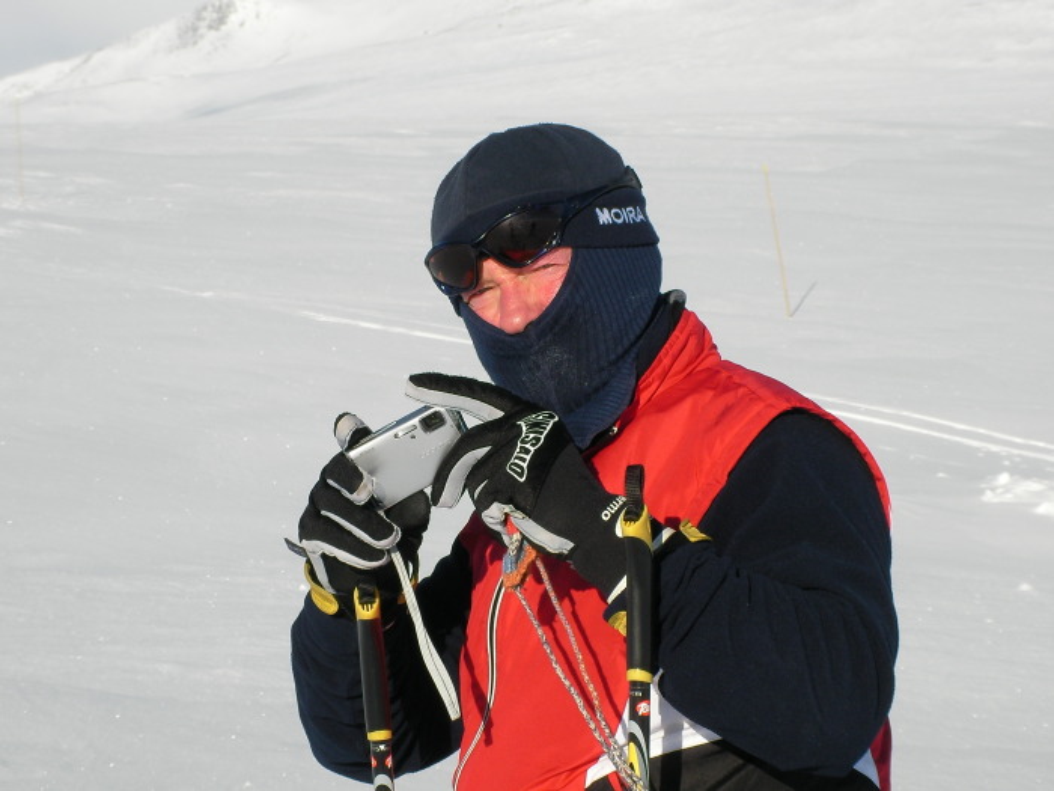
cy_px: 396
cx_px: 527
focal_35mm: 140
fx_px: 4263
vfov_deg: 10.6
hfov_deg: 14.1
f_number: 5.5
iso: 50
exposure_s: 1/552
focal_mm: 23.2
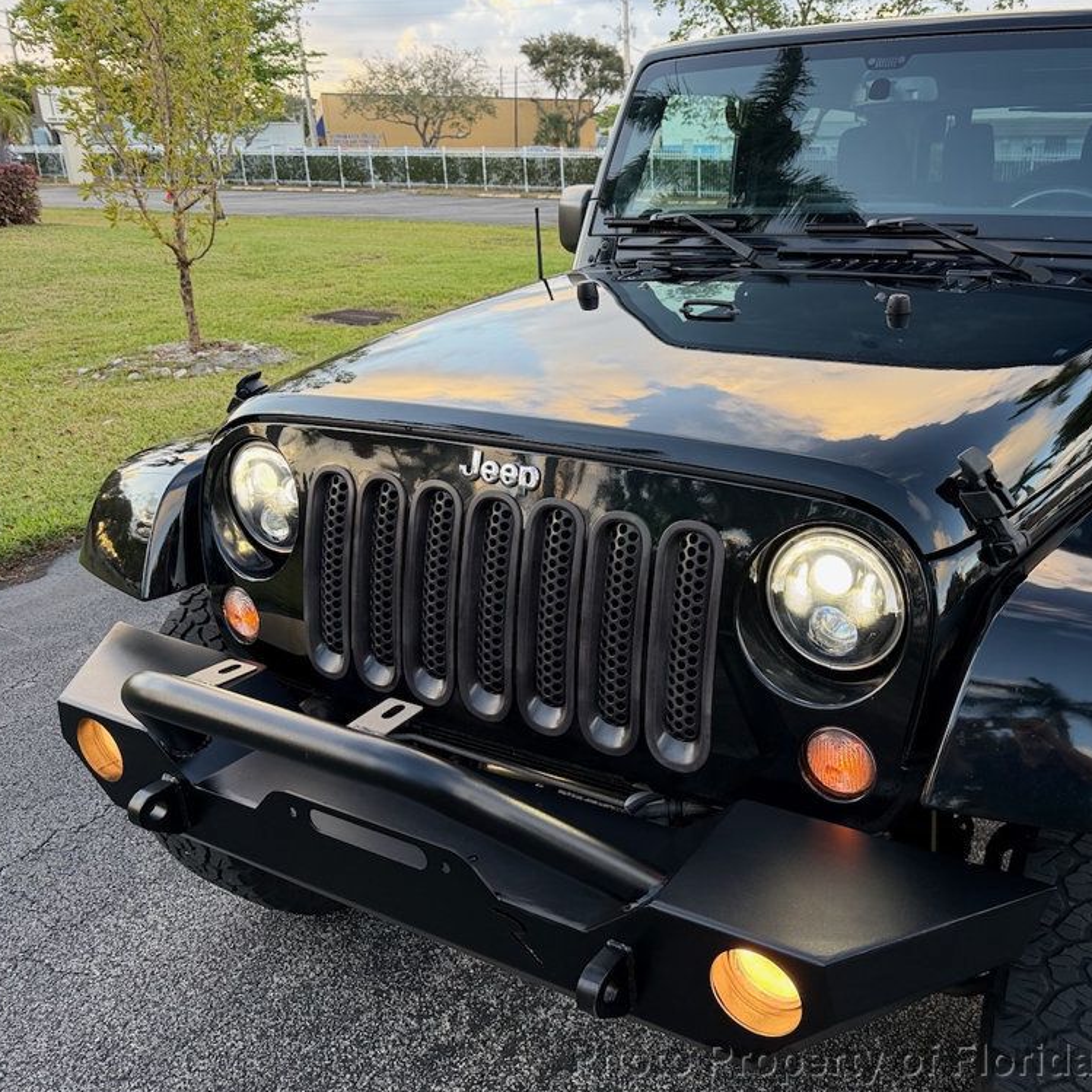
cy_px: 548
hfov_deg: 54.5
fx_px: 1035
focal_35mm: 29
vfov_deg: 55.6
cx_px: 730
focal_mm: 6.76
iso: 200
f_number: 1.78
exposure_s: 1/287
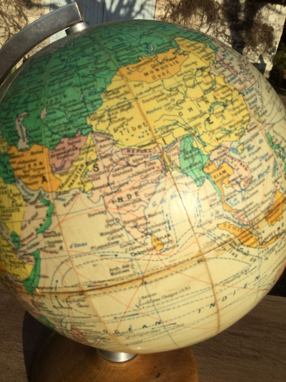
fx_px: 341
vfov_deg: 58.4
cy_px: 191
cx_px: 143
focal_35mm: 31
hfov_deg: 45.4
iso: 25
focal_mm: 3.3
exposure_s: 1/1988
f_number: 2.4
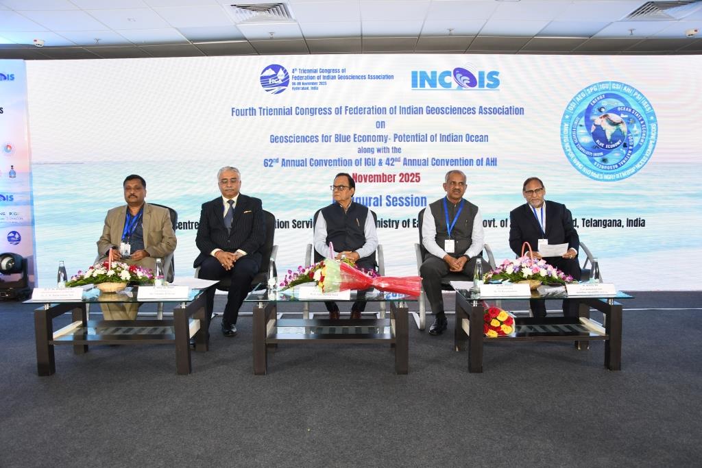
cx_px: 351
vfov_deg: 42.3
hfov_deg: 60.3
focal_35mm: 31
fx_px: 605
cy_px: 234
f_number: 5
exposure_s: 1/50
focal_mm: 21
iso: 400
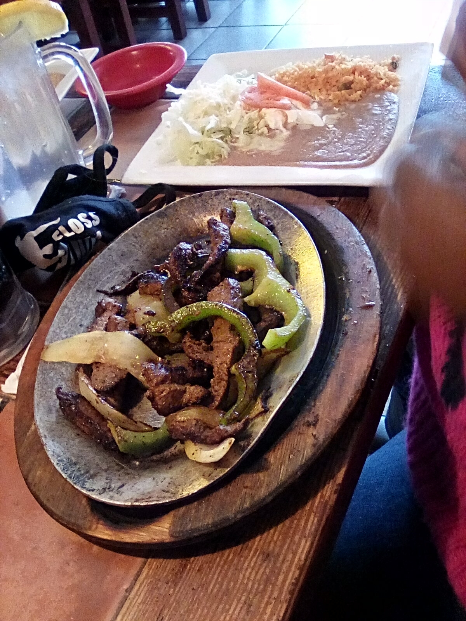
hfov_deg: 40.7
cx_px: 233
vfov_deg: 52.6
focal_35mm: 35
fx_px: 628
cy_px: 310
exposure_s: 1/20
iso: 305
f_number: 2.8
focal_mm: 2.9
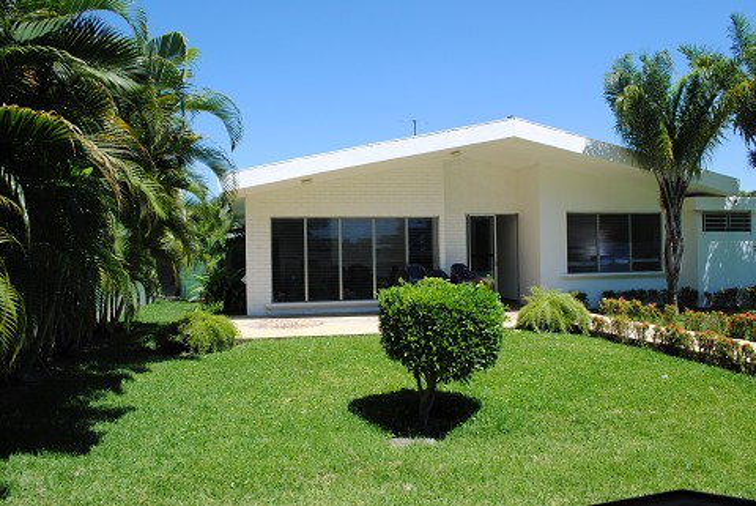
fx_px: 568
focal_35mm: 27
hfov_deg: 67.3
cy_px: 253
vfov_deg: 48.0
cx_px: 378
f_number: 7.1
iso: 100
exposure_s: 1/200
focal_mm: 18
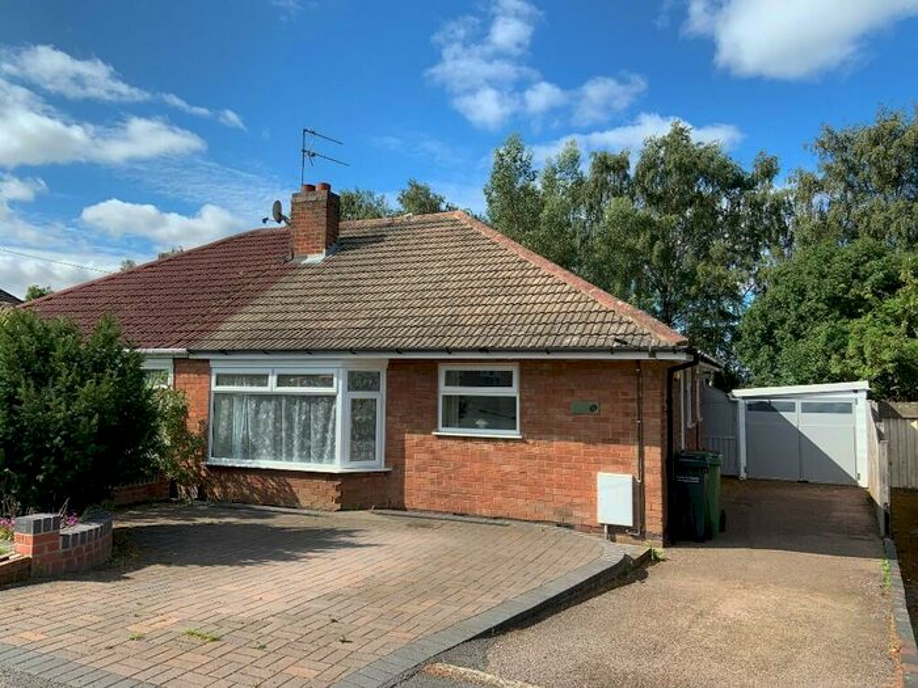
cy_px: 344
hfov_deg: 67.3
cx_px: 459
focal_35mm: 26
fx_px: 690
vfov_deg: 53.1
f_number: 1.8
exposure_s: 1/1845
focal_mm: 4.25
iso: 25
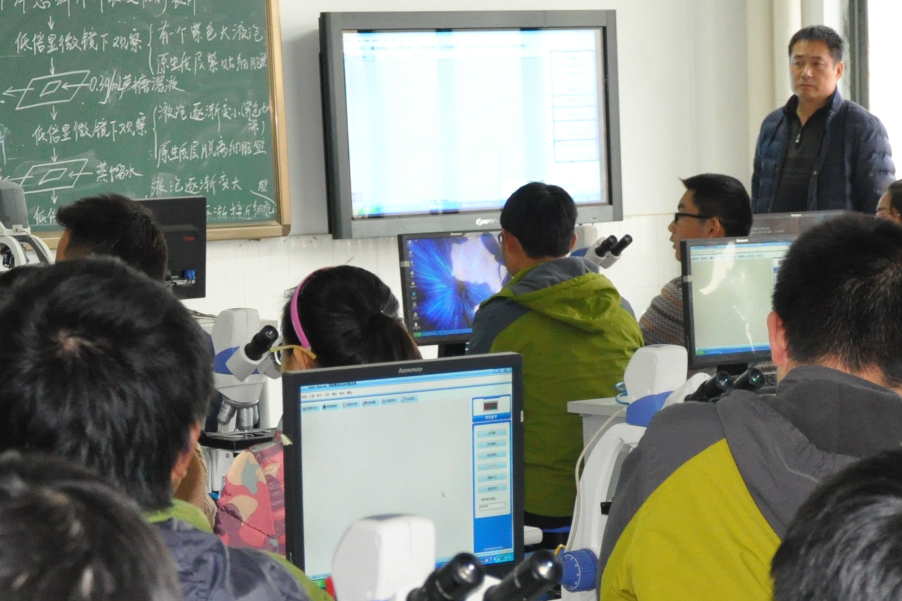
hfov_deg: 16.4
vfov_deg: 10.9
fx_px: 3106
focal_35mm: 124
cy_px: 627
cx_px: 669
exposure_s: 1/100
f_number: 4.5
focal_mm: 32
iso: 1250
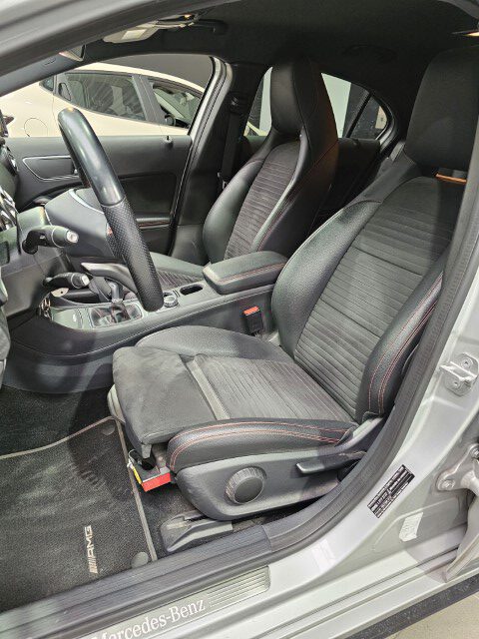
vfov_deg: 73.9
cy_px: 320
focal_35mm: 23
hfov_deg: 58.9
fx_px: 424
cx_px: 240
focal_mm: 6.3
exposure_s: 1/100
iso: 640
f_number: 1.7
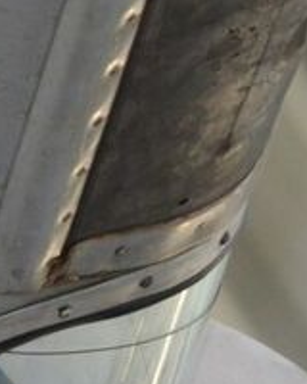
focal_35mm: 1045
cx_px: 100
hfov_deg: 1.5
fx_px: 11869
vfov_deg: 1.9
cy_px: 552
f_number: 4.8
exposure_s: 1/60
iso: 1600
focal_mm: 116
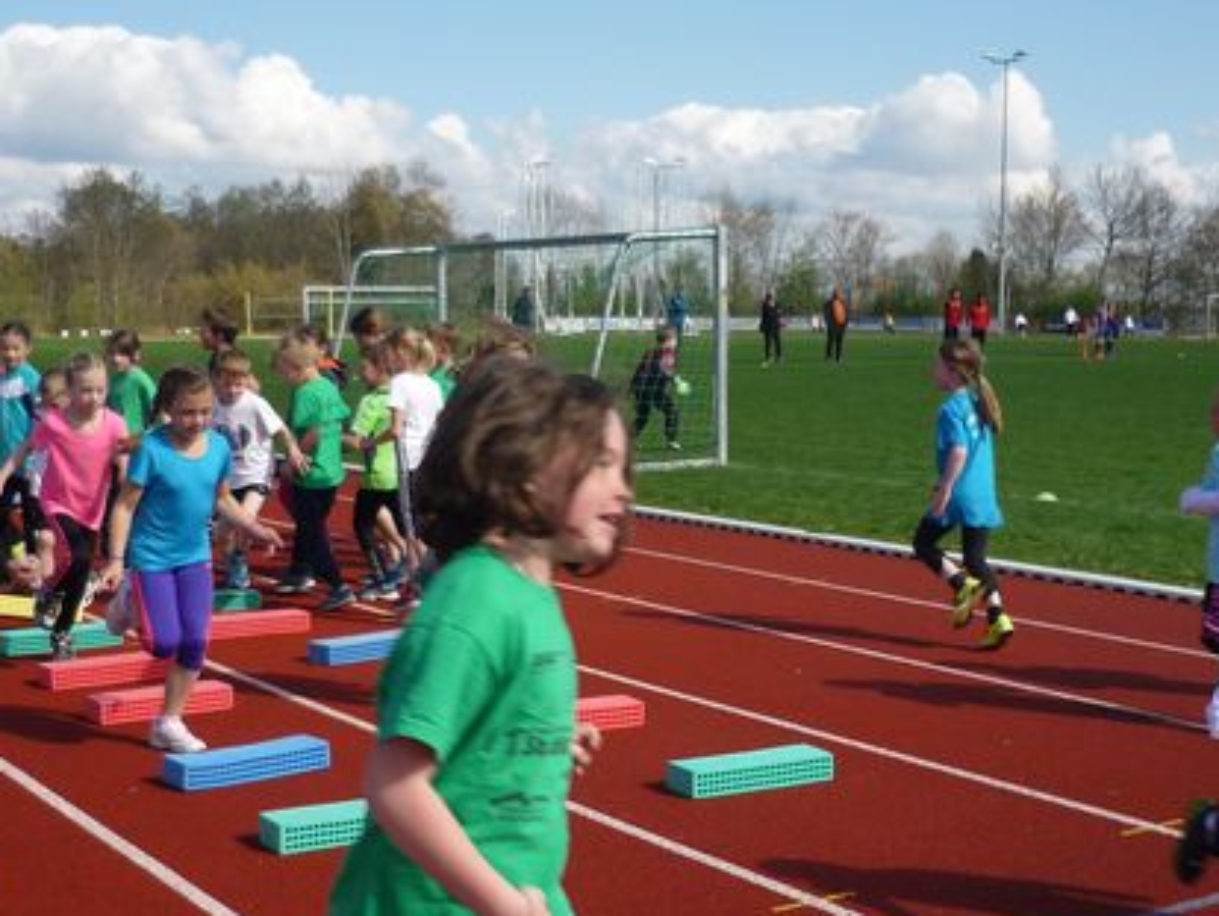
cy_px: 610
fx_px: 1797
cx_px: 636
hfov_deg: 37.5
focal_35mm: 51
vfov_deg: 28.4
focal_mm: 5.5
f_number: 8
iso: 100
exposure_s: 1/160
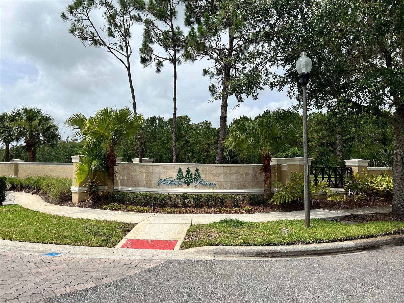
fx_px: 303
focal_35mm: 26
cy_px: 152
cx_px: 202
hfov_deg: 67.3
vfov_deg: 53.1
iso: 50
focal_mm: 5.7
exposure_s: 1/6211
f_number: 1.5
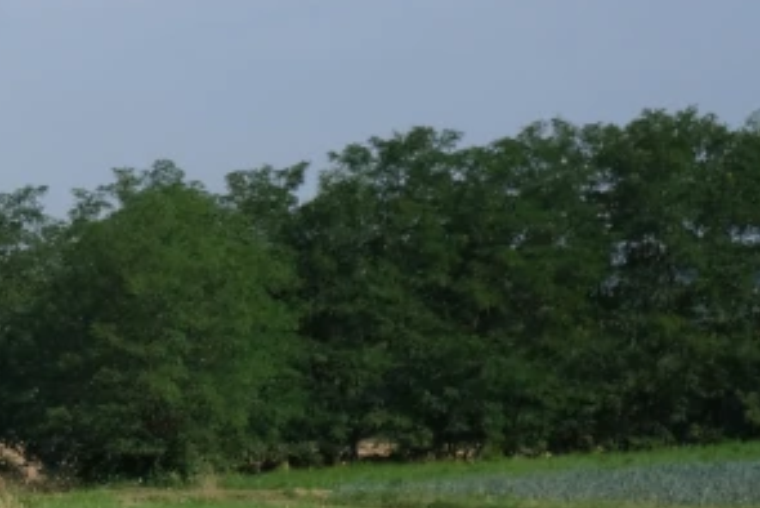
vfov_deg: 10.3
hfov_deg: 13.6
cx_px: -721
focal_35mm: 130
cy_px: 689
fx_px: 2746
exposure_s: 1/400
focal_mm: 21.4
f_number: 8
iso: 160
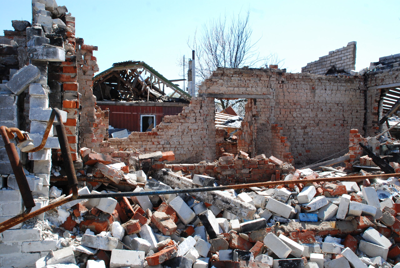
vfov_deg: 34.3
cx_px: 200
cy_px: 134
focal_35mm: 39
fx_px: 434
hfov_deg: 49.5
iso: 640
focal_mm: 26
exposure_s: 1/400
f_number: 10
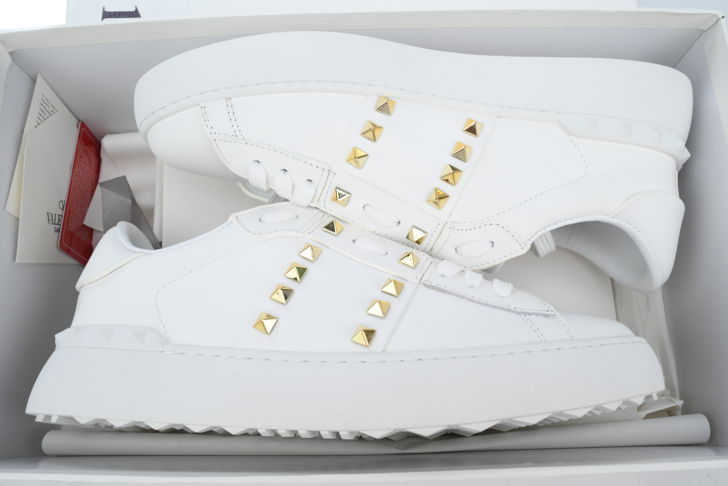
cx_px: 364
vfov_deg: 48.7
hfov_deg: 68.4
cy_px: 243
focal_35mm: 26
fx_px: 536
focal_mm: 26.5
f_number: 13
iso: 800
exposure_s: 1/125
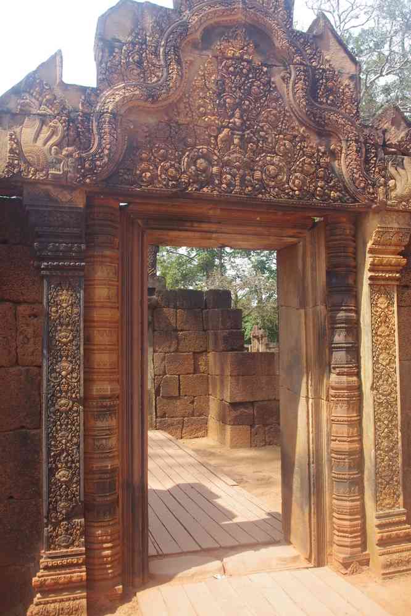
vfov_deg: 61.9
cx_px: 206
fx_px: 514
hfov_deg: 43.6
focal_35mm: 30
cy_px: 308
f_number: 10
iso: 200
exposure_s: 1/50
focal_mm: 20
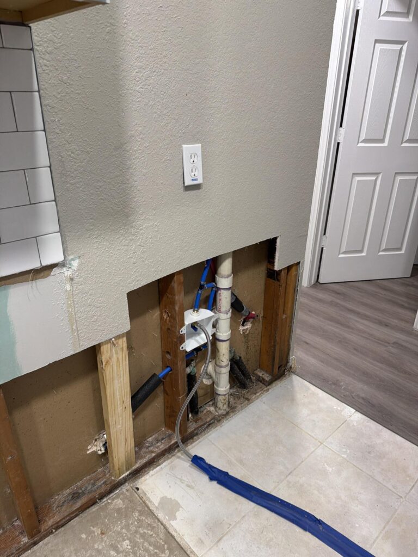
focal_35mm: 24
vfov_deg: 71.6
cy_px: 278
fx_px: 386
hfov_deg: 56.8
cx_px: 209
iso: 200
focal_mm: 6.76
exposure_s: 1/60
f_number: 1.78
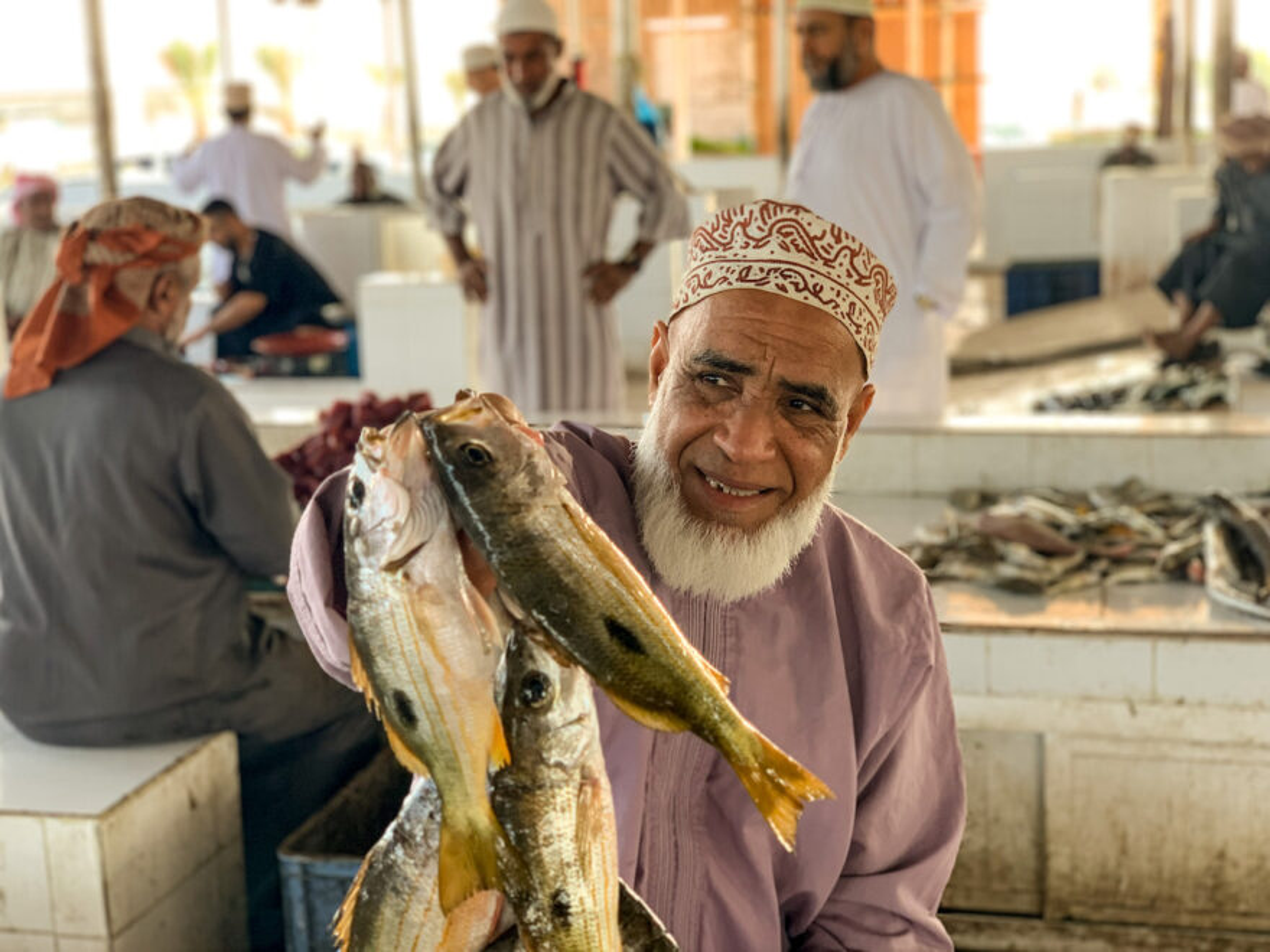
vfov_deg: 28.0
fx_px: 1908
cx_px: 635
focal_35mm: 52
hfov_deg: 36.8
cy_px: 476
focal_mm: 6
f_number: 2.4
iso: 80
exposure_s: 1/120
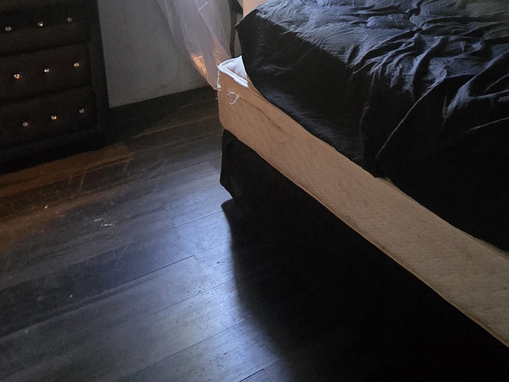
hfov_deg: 49.0
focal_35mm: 37
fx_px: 544
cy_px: 14
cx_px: 350
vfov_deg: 35.6
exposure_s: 1/24
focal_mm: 2.2
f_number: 2.2
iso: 1600
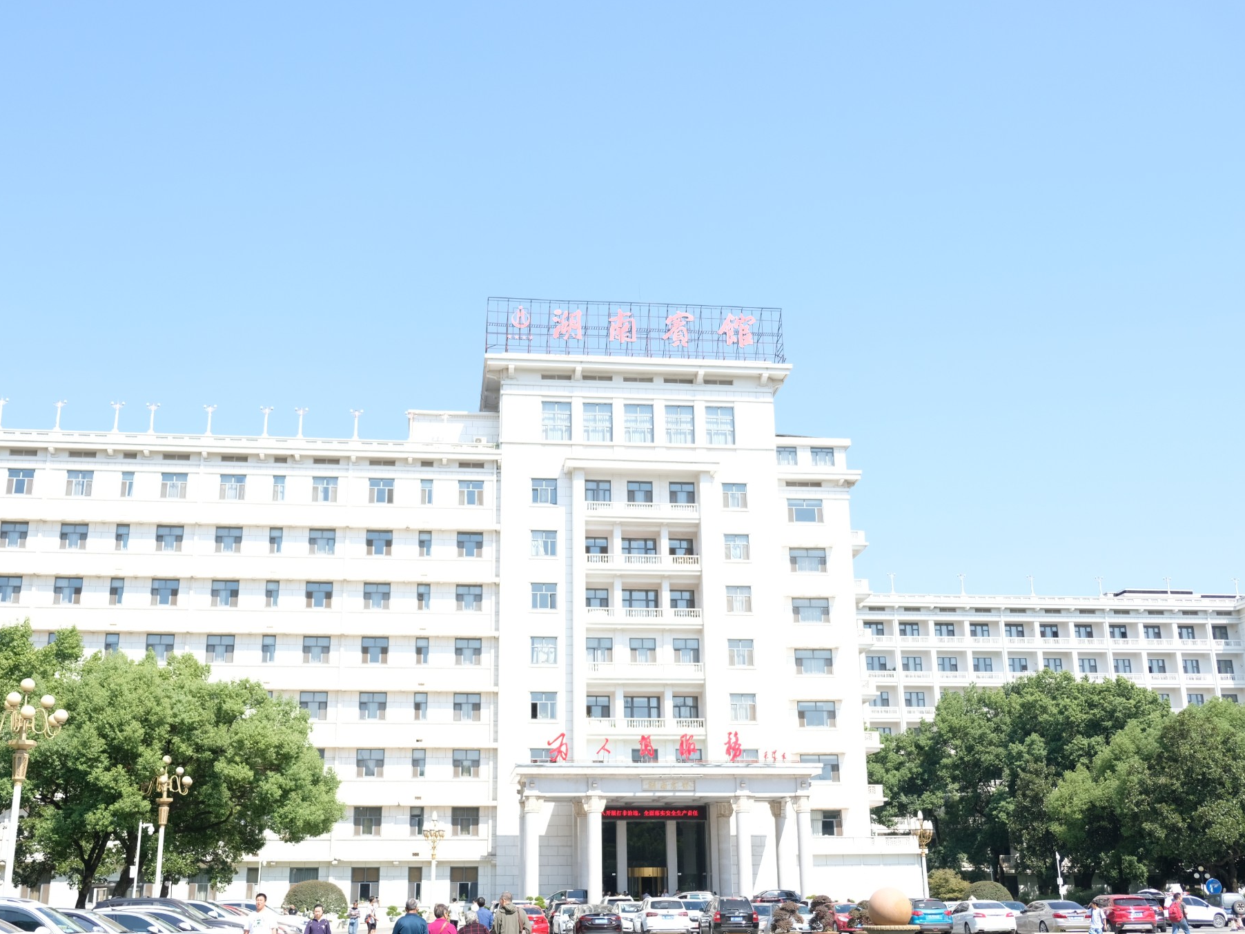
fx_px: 1295
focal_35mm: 36
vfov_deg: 39.7
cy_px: 466
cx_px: 582
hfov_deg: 51.3
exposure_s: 1/1000
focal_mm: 22.3
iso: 200
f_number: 3.2
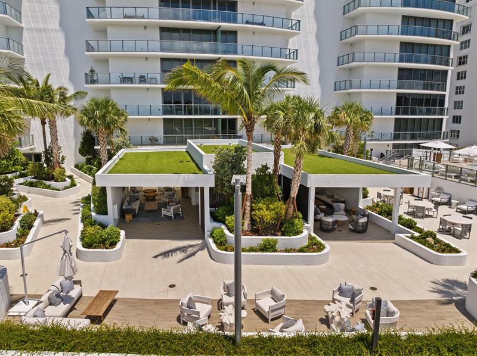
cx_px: 238
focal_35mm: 24
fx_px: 330
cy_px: 178
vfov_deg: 56.7
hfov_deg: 71.7
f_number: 2.8
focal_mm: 12.29
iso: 120
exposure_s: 1/3200
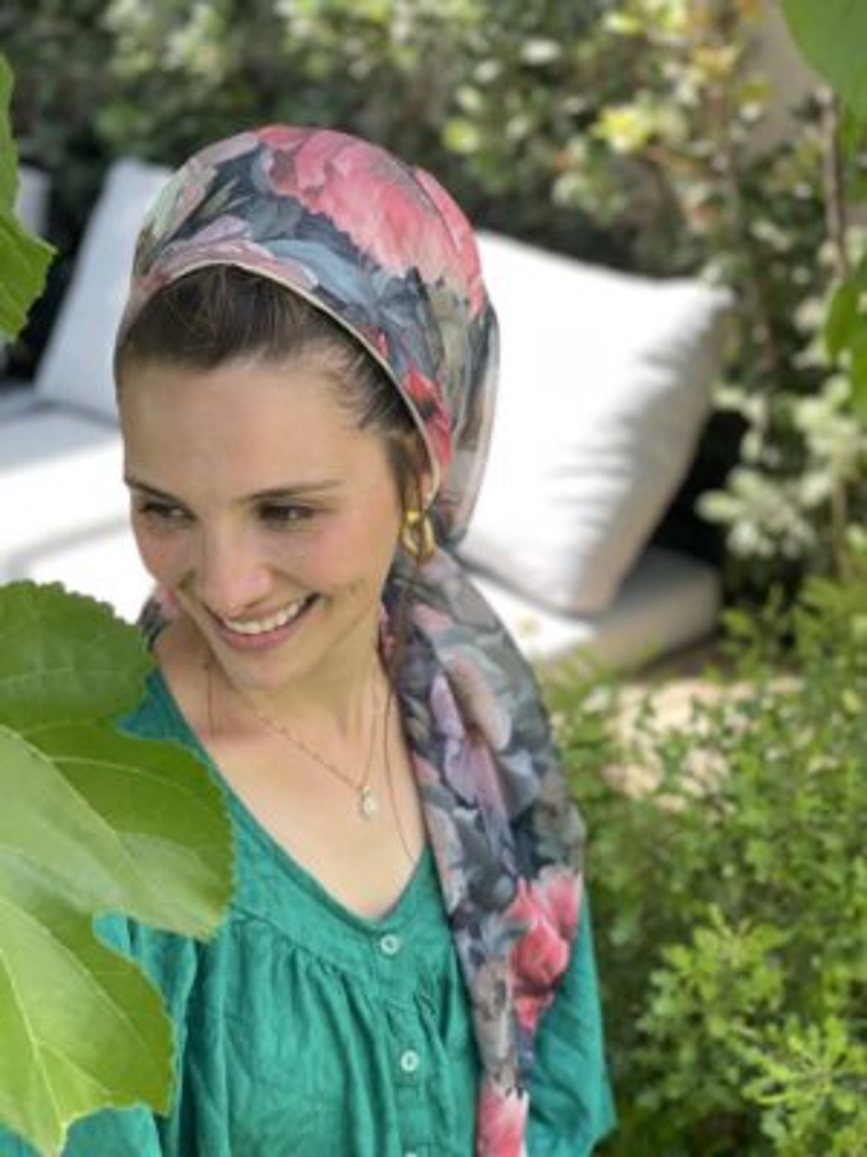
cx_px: 434
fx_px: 1737
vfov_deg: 36.8
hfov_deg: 28.0
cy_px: 578
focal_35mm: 52
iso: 32
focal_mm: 6
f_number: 2
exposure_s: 1/122
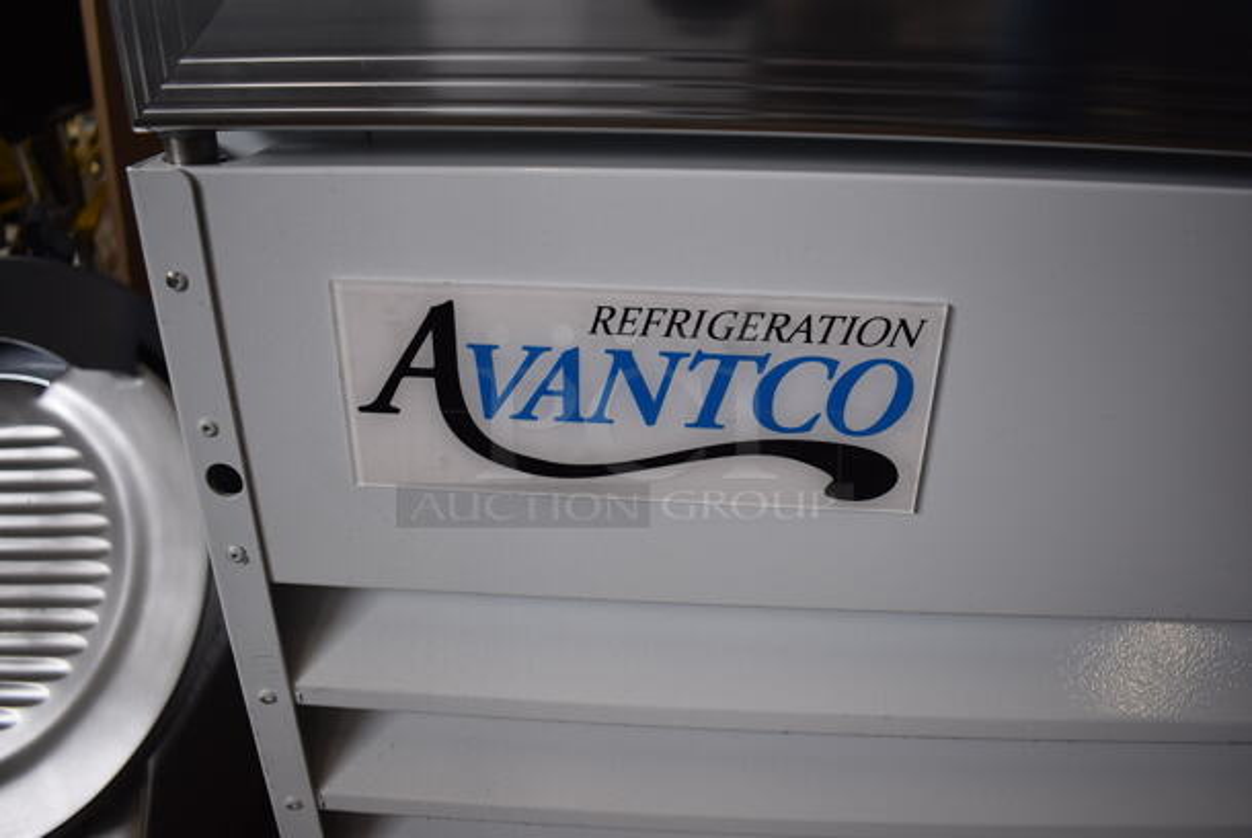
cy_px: 419
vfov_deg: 48.0
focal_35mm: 27
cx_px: 626
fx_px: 940
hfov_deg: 67.3
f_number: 3.5
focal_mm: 18
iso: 400
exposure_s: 1/250
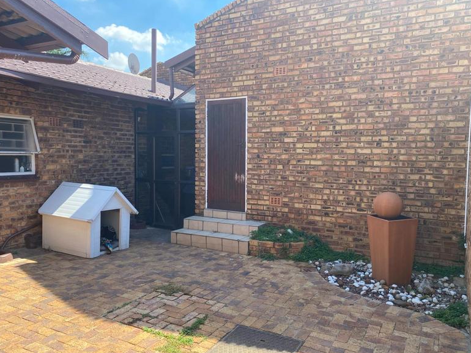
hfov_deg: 65.3
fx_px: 367
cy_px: 177
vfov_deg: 51.4
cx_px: 240
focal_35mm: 27
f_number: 1.8
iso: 32
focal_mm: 4.25
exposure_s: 1/613
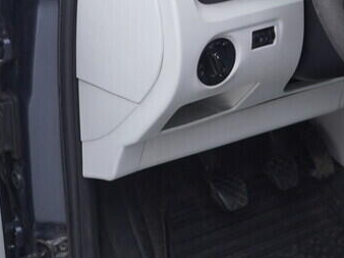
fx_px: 1043
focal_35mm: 105
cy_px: 56
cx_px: 337
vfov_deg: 14.0
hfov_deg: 18.3
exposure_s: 1/50
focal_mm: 24
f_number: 3.2
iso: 125
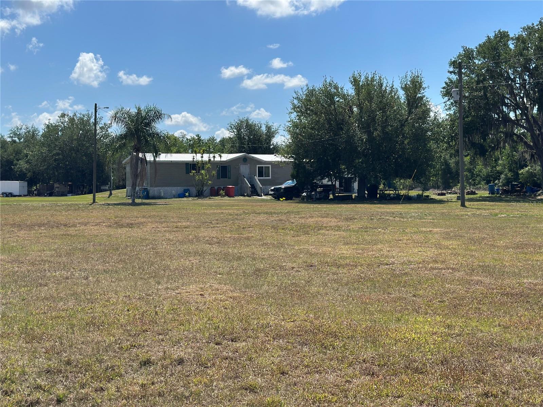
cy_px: 204
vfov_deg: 30.3
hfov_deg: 39.7
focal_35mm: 48
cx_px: 272
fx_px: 753
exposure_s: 1/6211
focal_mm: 6.86
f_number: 1.78
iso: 100
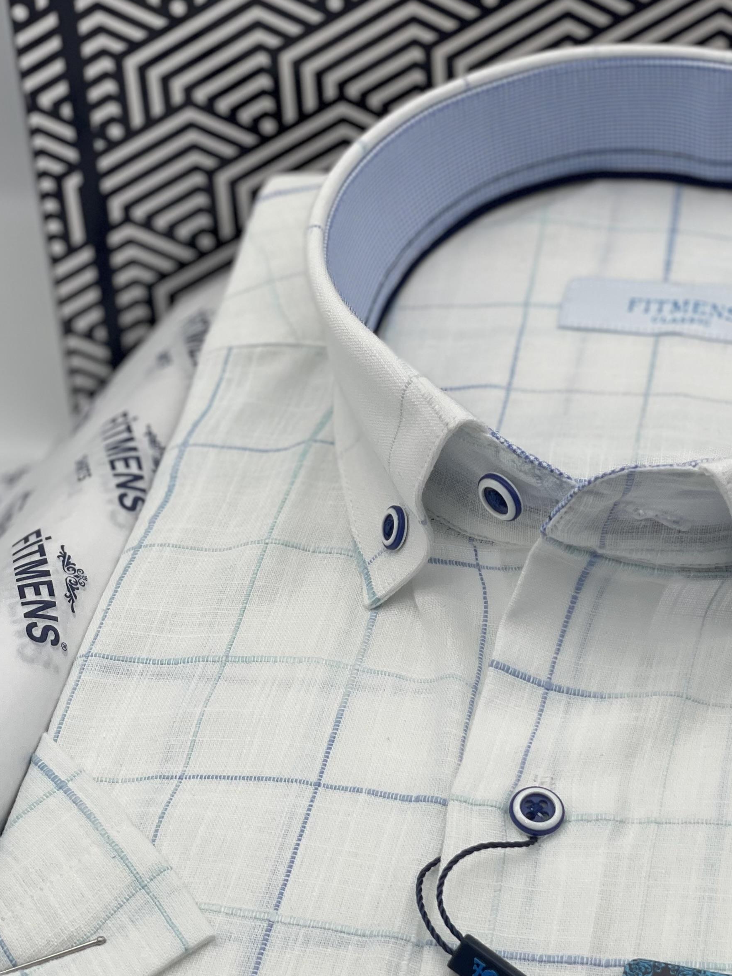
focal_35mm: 89
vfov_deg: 21.9
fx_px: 2509
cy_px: 705
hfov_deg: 16.5
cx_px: 597
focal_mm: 6
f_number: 2
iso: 32
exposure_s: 1/252
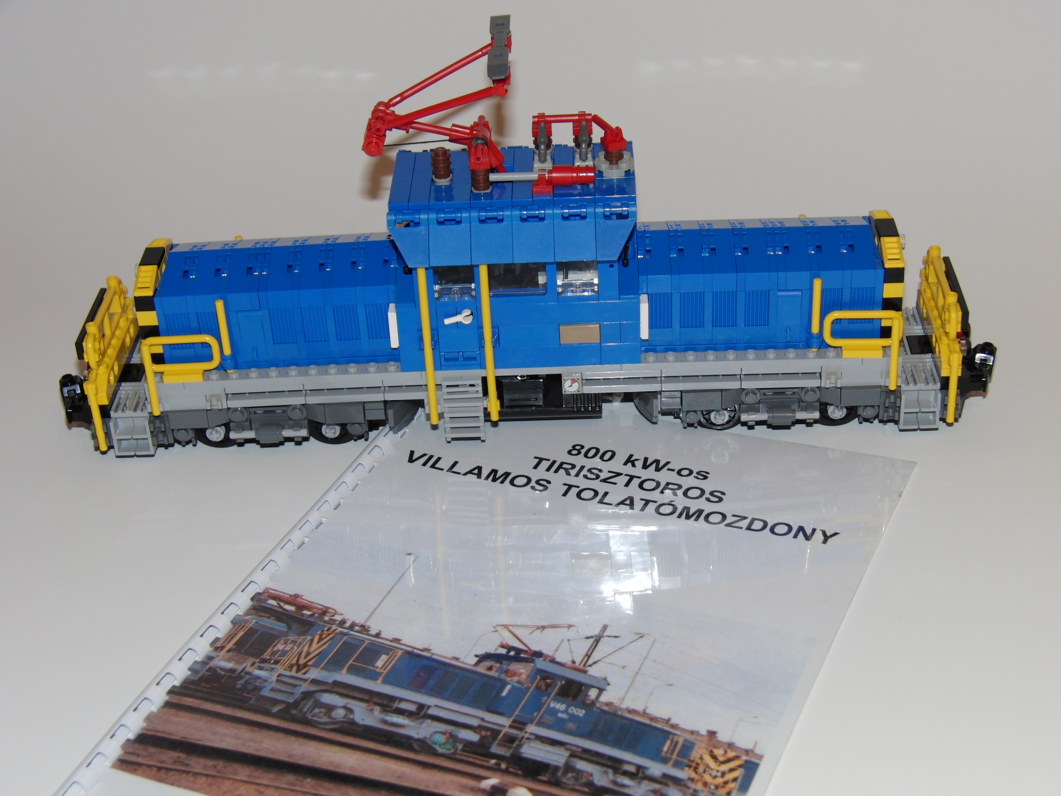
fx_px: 1992
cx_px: 530
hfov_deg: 29.8
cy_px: 398
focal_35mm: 65
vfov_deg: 22.6
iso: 100
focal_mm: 13.2
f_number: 2.8
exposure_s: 1/60
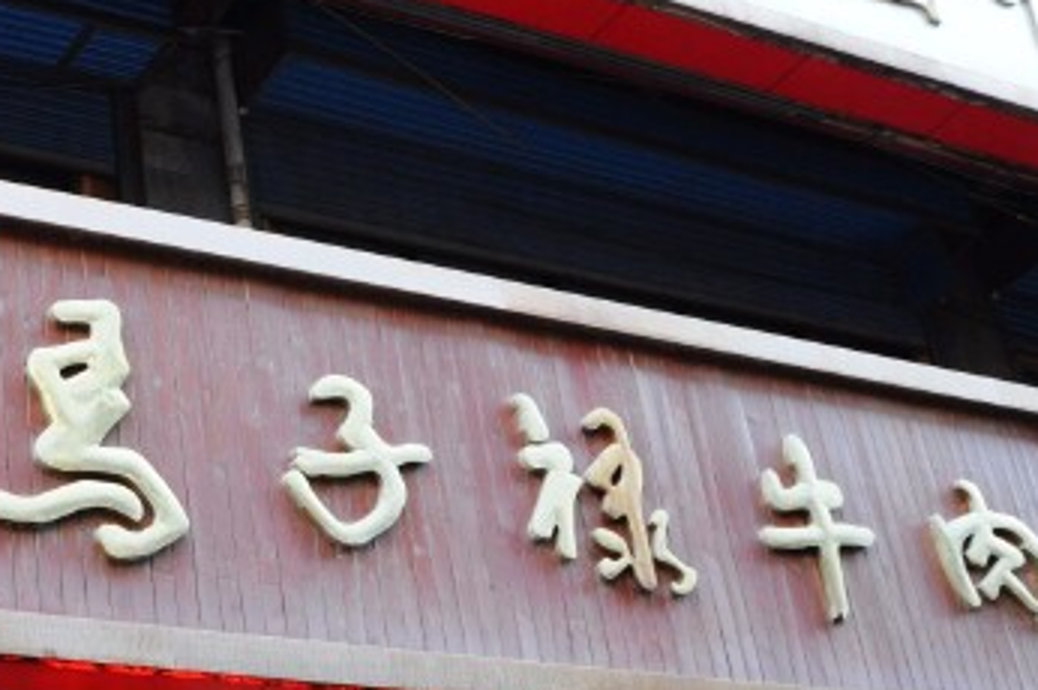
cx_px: 393
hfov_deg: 39.4
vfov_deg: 26.8
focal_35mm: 50
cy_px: 236
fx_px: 1440
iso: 800
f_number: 6.3
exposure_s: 1/160
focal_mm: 18
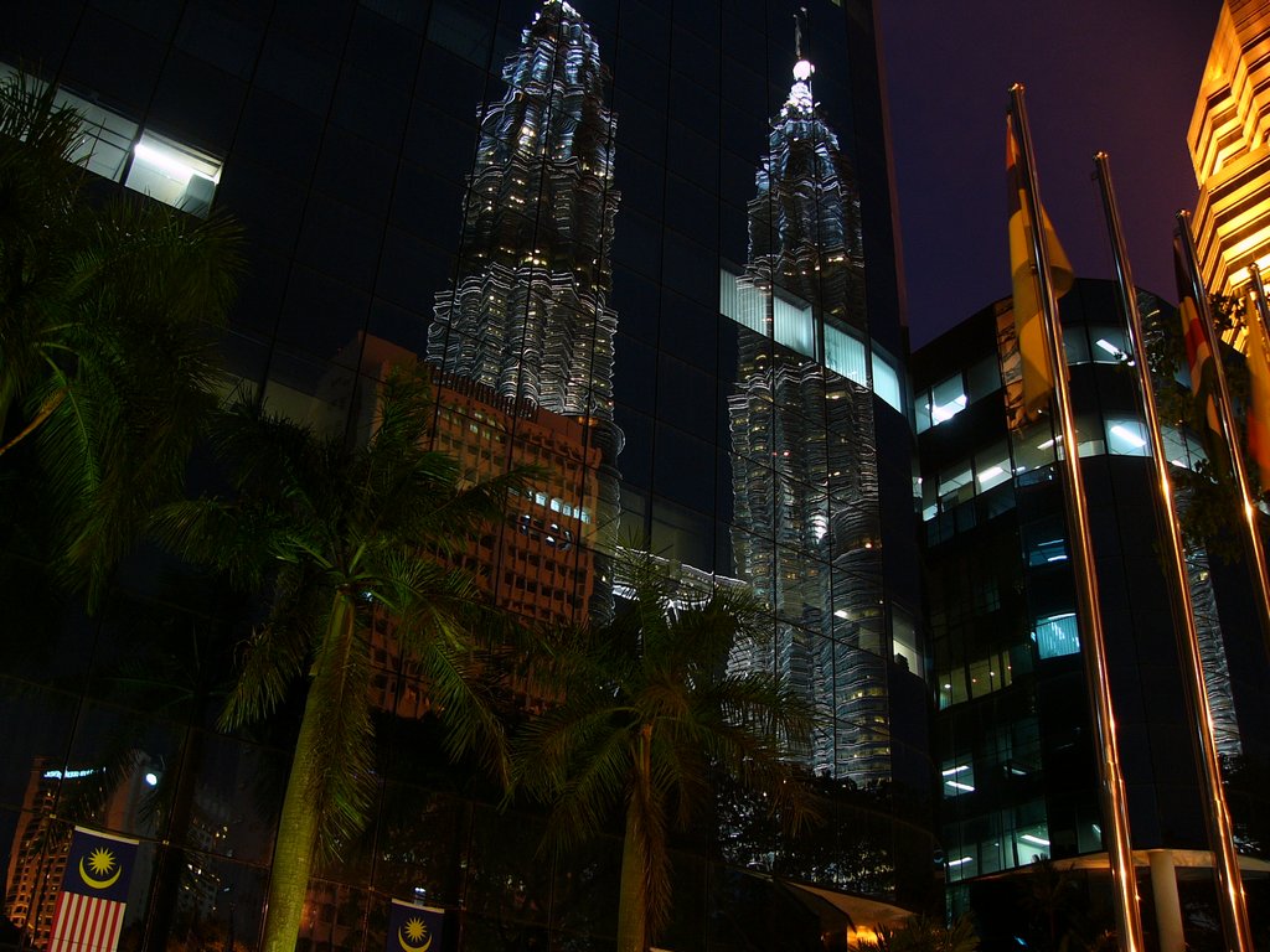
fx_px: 1321
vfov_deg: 39.7
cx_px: 635
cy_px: 476
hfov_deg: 51.4
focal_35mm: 36
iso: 50
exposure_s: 2
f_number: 2.8
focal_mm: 6
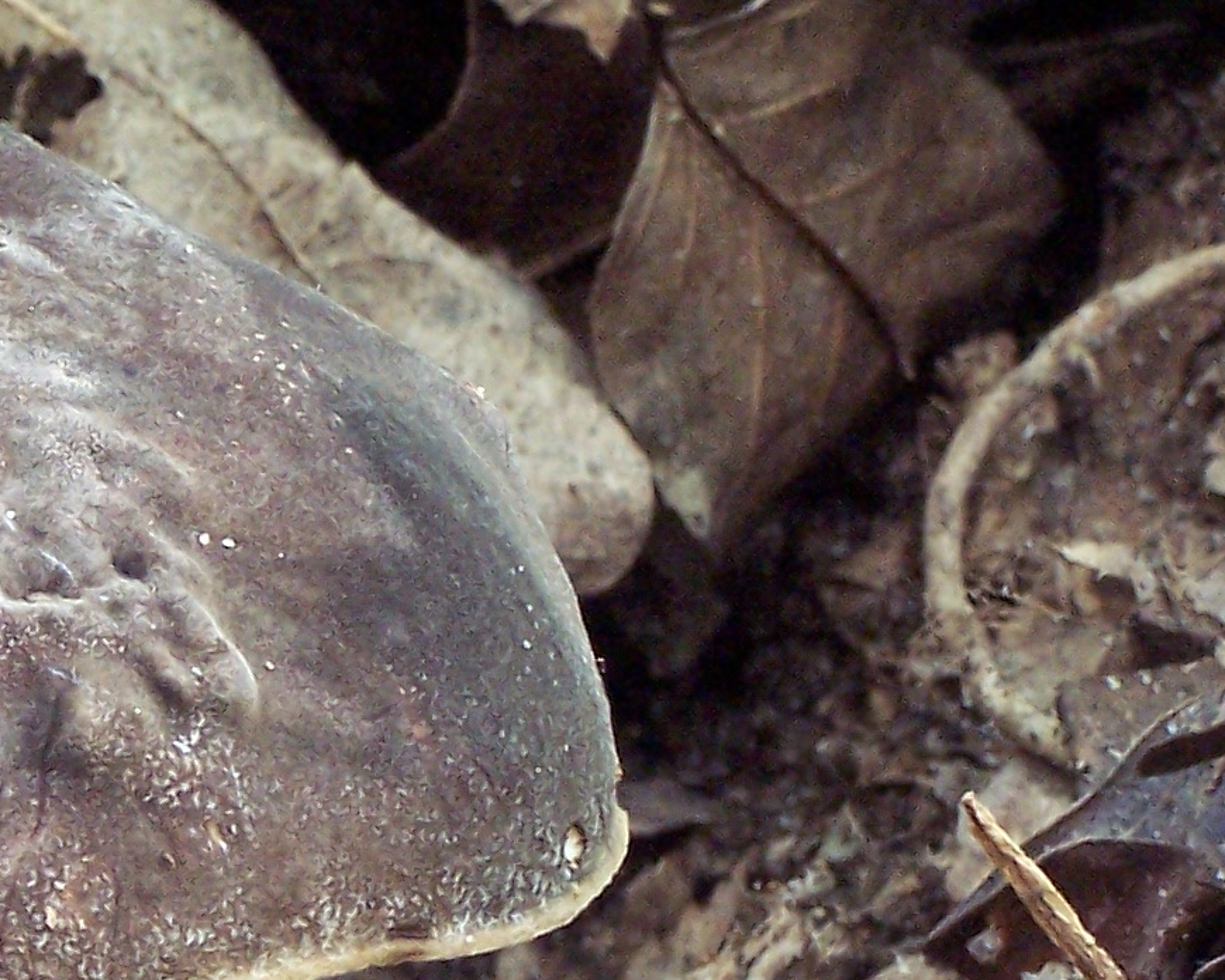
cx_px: -373
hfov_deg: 5.8
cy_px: 1145
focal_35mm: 331
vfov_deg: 4.7
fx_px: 12000
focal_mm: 21.2
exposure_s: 1/15
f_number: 5
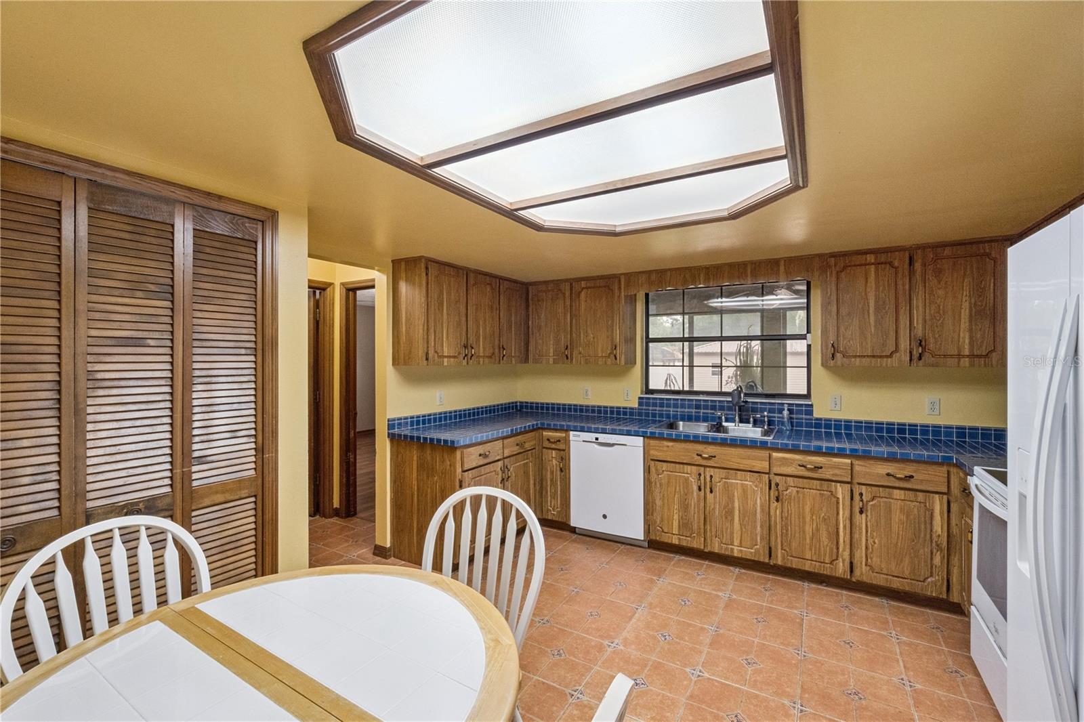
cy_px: 361
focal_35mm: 15
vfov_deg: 77.3
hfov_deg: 100.4
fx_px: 452
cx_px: 542
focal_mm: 10
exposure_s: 1/20
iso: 1600
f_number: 11
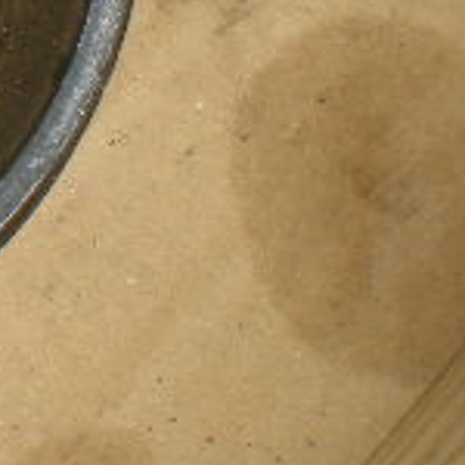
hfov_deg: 11.3
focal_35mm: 143
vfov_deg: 12.0
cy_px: -50
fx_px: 2173
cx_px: -394
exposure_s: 1/60
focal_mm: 6.3
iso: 64
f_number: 4.6
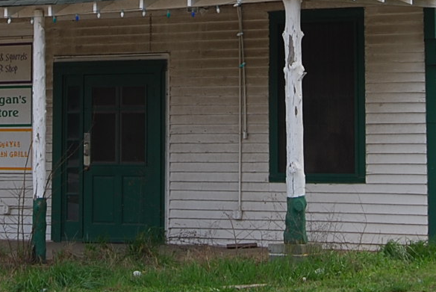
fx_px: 1928
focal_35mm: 159
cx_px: 214
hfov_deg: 12.9
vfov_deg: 8.5
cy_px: -119
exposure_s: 1/200
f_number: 6.3
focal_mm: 32
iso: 100
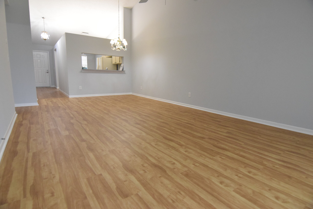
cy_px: 104
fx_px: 156
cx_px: 156
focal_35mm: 18
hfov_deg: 90.0
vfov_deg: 67.4
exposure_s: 1/160
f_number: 6.3
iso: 3200
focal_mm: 12
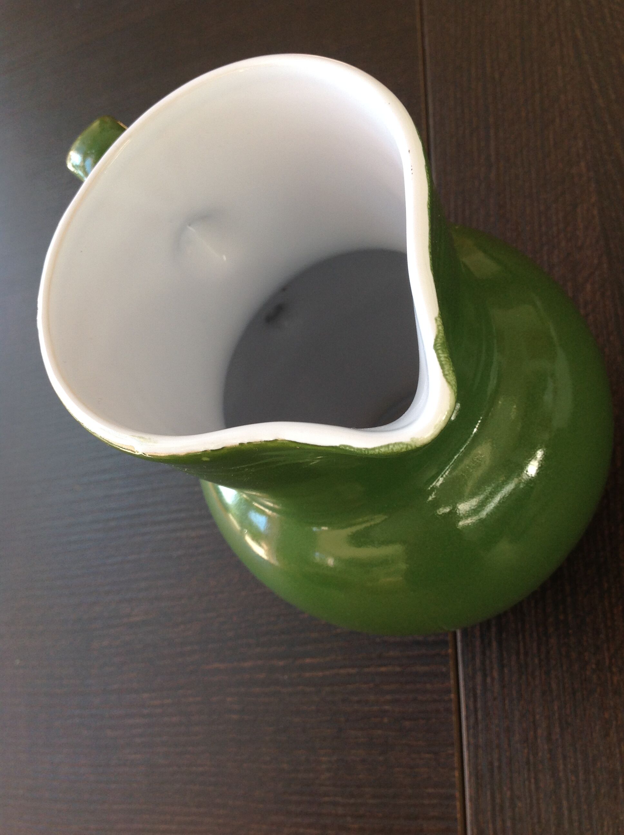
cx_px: 312
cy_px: 418
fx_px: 843
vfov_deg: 52.7
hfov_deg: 40.6
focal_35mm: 35
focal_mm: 4.28
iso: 50
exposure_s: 1/60
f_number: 2.4
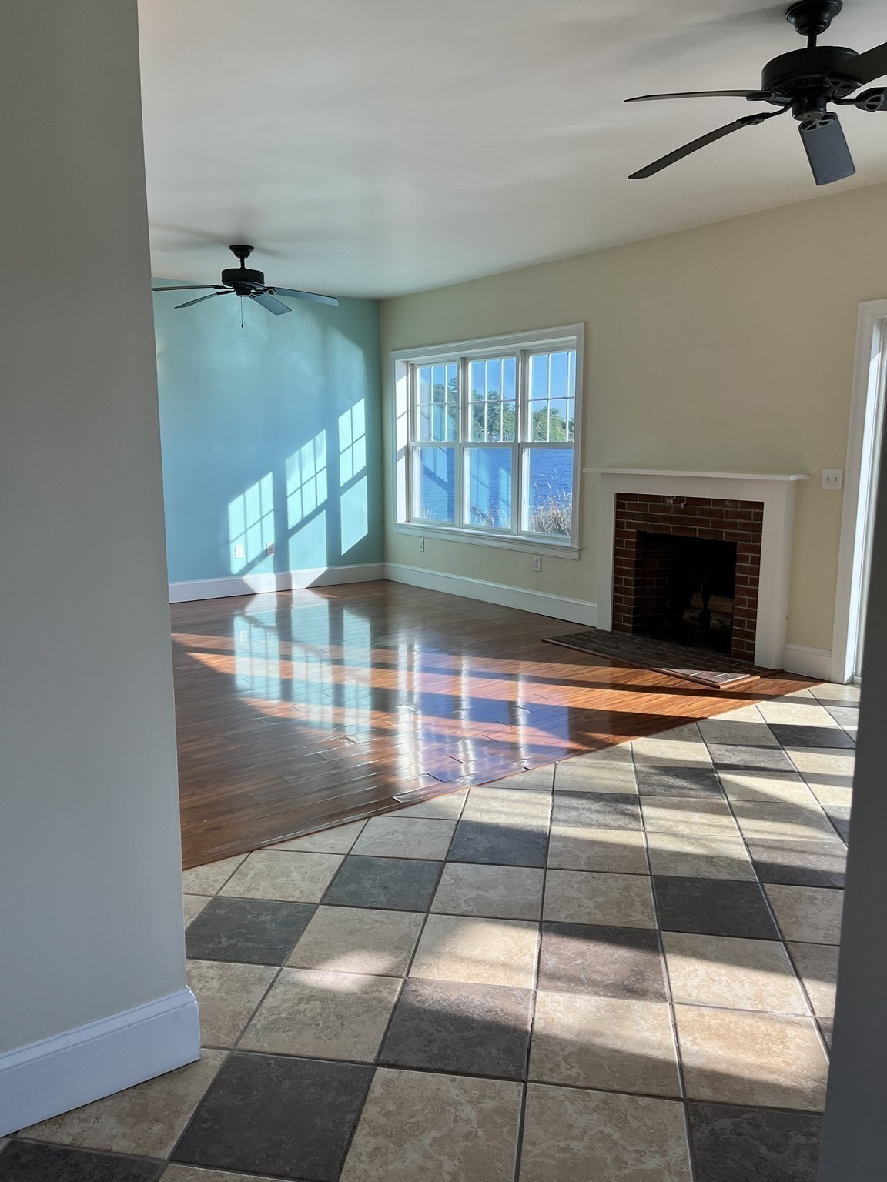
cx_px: 444
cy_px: 591
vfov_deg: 67.3
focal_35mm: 26
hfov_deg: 53.1
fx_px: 888
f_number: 1.6
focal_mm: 5.1
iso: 50
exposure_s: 1/390
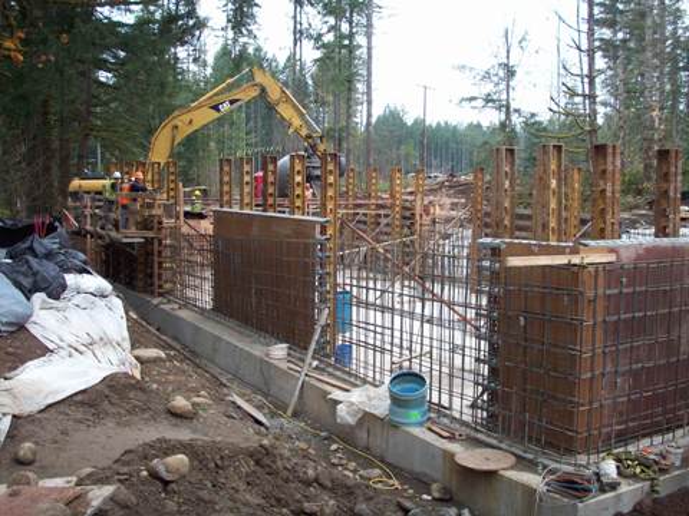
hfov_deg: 50.1
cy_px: 258
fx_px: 736
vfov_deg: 38.7
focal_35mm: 37
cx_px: 344
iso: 80
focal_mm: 6.2
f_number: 2.8
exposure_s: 1/86.5
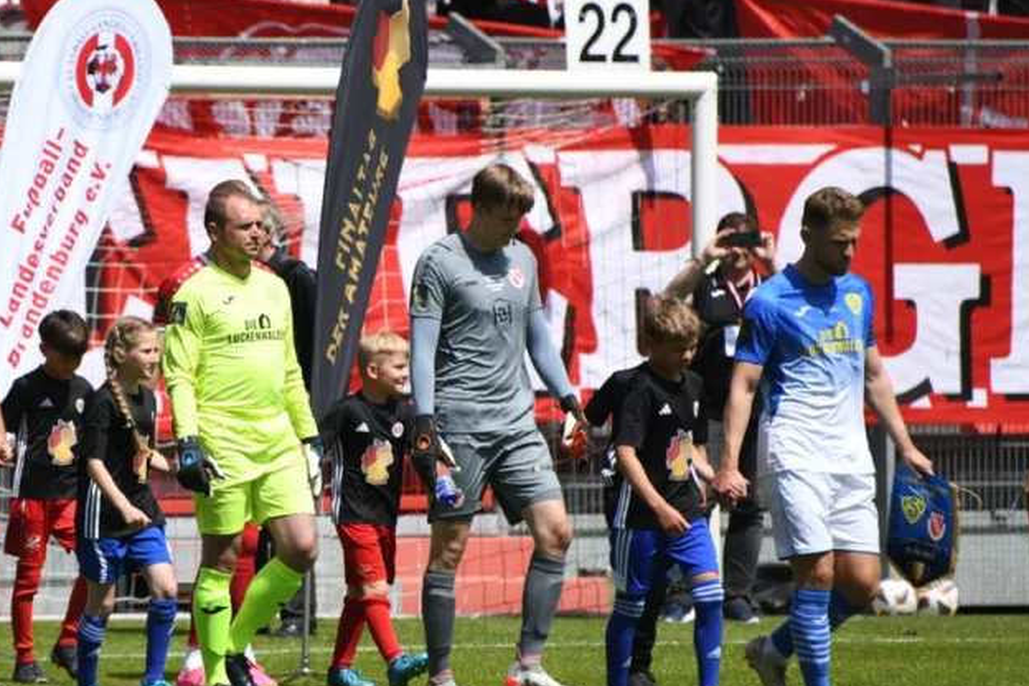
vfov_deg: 2.8
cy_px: 388
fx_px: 14062
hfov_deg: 4.2
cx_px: 191
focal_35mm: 492
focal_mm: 300
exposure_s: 1/2000
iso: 500
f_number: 5.6
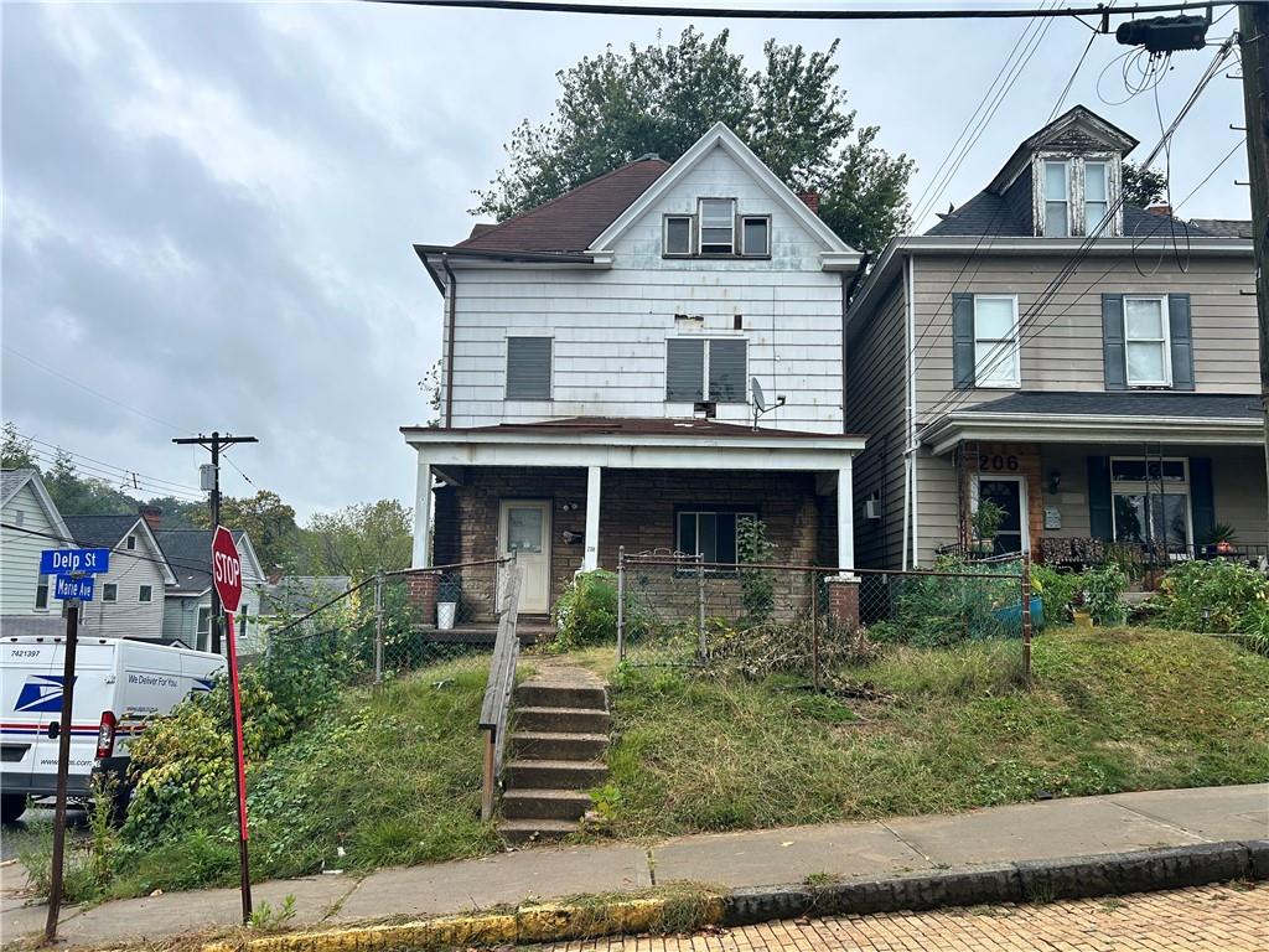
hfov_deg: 67.3
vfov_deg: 53.1
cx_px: 634
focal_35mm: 26
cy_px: 476
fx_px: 953
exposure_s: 1/2083
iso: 50
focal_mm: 5.7
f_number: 1.5
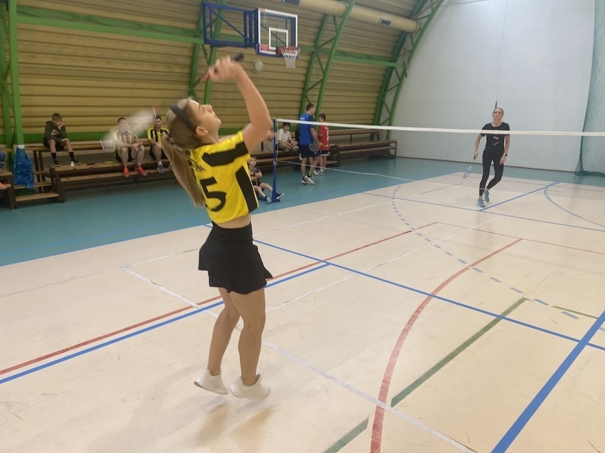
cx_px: 302
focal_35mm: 26
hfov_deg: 67.3
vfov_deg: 53.1
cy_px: 226
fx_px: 454
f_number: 1.8
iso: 100
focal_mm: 4.25
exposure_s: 1/122
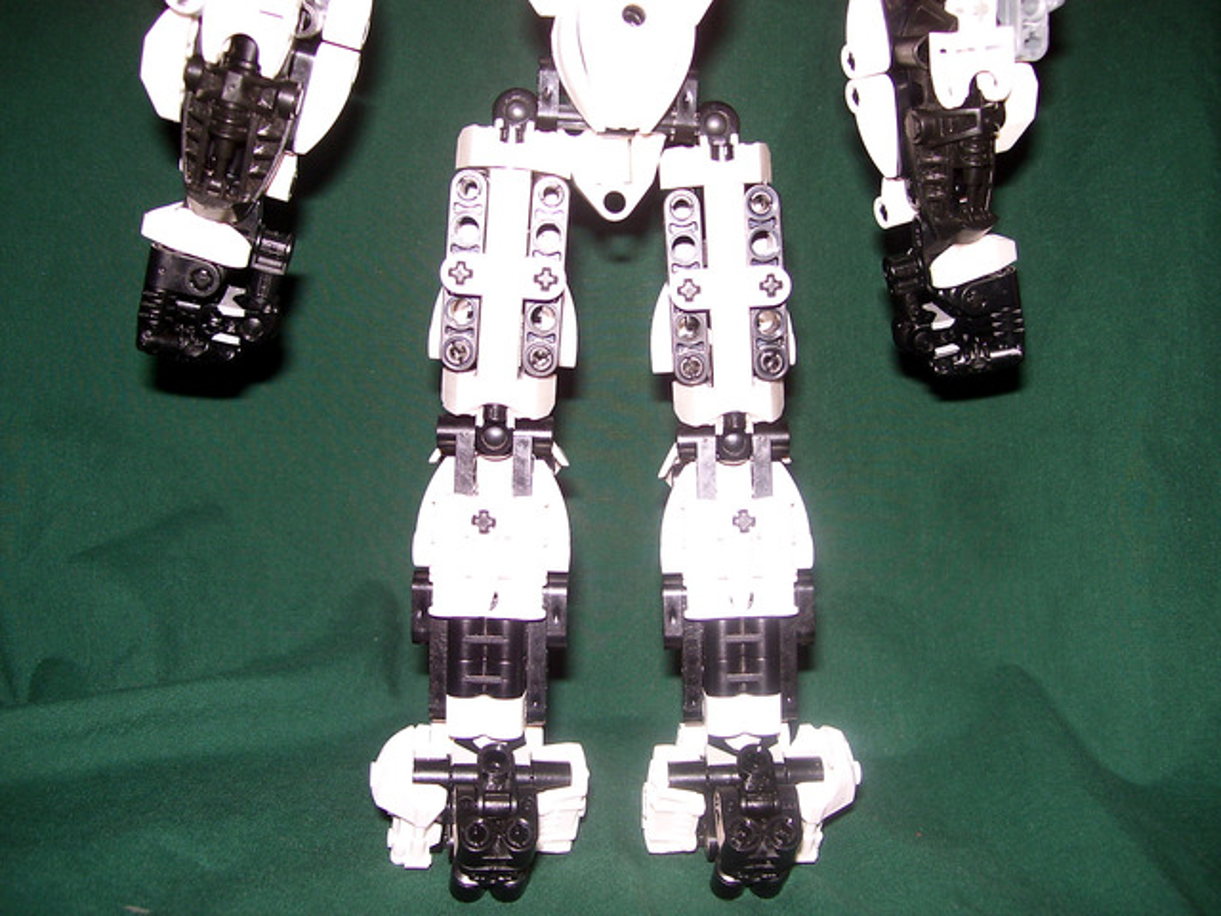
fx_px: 1270
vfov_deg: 39.7
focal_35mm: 36
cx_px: 610
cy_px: 458
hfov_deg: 51.4
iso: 80
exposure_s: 1/60
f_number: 2.7
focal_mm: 6
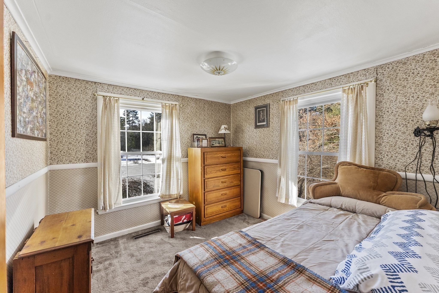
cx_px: 220
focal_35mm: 14
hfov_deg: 104.2
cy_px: 146
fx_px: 171
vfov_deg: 81.3
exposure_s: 1/125
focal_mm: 14
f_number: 5.6
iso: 640
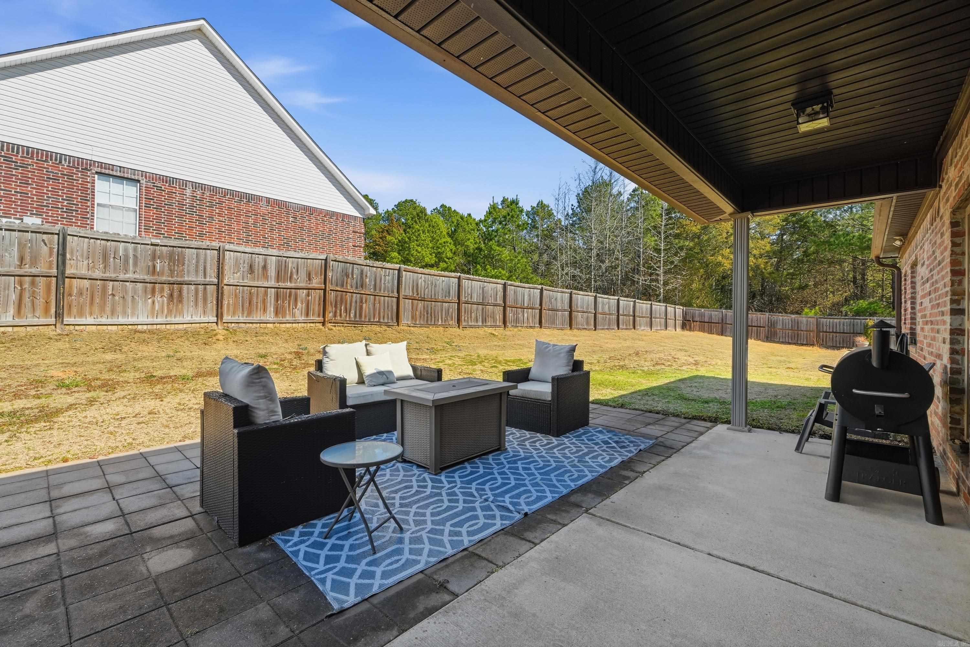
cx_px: 485
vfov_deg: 77.3
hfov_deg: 100.4
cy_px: 324
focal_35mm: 15
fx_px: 404
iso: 250
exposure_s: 1/1000
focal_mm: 10
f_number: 9
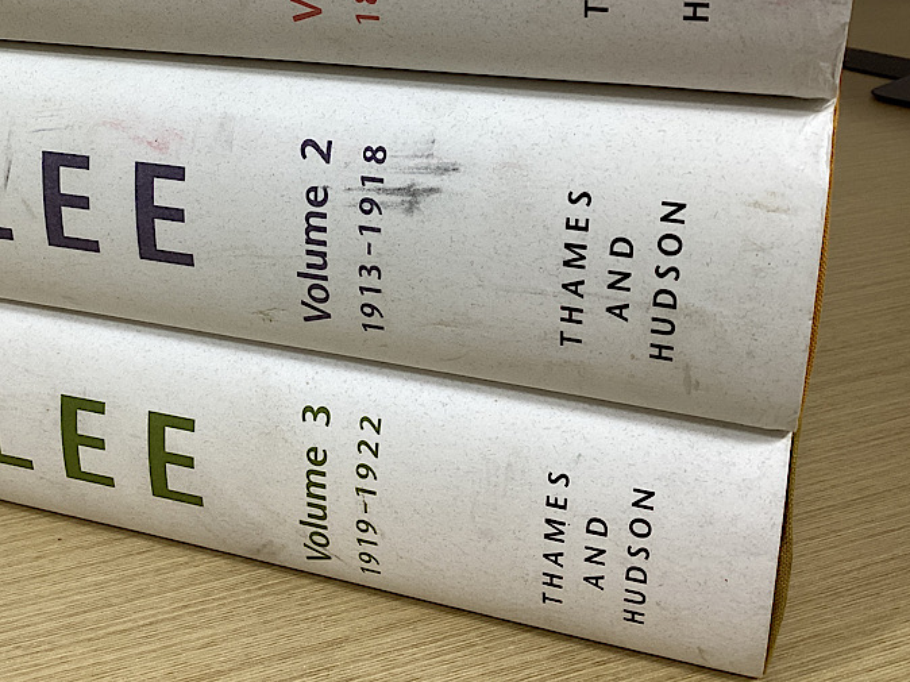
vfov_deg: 31.0
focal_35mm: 46
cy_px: 180
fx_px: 1209
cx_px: 286
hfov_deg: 40.6
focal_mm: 3.3
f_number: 2.4
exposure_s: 1/50
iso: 64
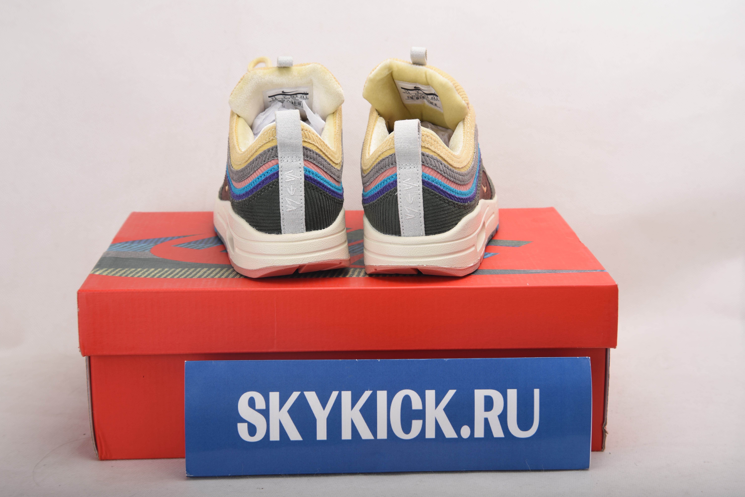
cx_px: 370
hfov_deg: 23.4
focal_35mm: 87
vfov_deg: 15.7
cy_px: 251
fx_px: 1801
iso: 100
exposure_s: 1/200
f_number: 9
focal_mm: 86
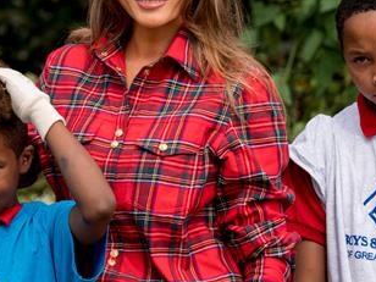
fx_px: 3899
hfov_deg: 5.5
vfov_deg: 4.1
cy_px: 126
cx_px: 136
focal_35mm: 359
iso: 125
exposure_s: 1/320
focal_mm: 177
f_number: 5.6
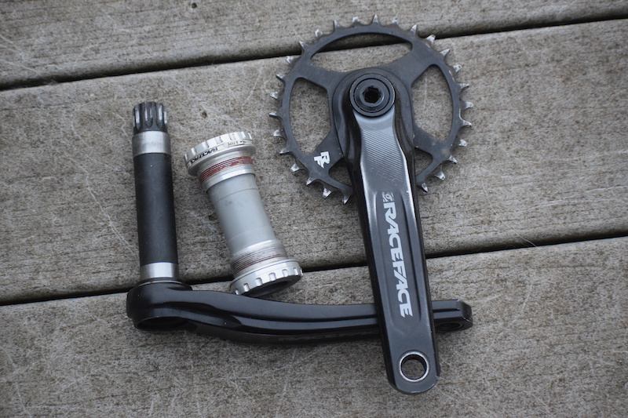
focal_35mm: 105
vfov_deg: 13.0
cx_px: 314
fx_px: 1831
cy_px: 209
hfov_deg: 19.5
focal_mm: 70
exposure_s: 1/125
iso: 2800
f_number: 4.5
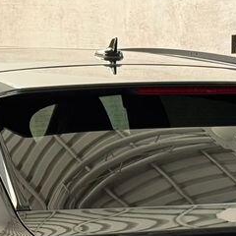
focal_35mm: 181
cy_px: 257
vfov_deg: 9.6
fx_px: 1396
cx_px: 83
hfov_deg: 9.7
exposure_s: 1/95
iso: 200
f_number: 1.78
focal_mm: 6.76
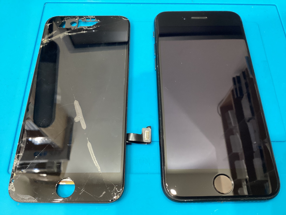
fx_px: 256
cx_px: 143
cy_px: 108
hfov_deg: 58.4
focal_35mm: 31
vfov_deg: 45.4
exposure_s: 1/50
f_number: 2.4
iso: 125
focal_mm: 3.3
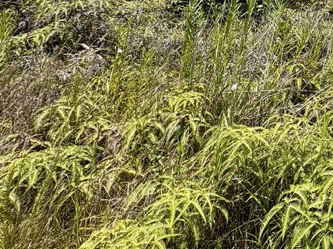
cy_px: -39
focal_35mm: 37
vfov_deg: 32.8
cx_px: 433
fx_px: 356
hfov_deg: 34.8
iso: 50
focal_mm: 2.22
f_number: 2.2
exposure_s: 1/3546
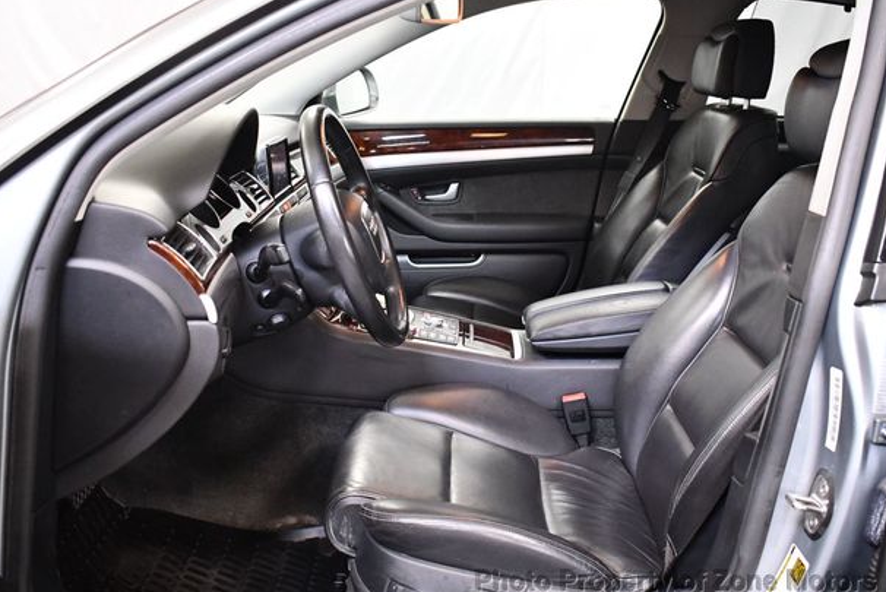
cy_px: 297
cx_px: 458
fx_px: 936
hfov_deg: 50.7
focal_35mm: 38
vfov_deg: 35.1
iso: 3200
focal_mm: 18
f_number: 3.5
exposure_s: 1/100
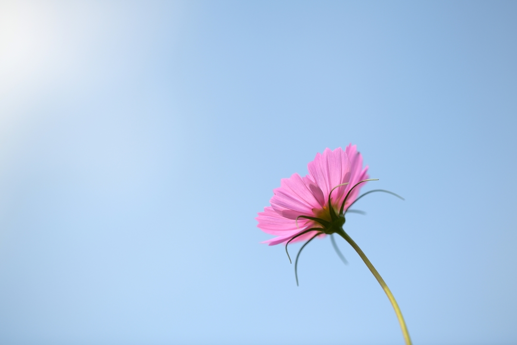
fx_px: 1939
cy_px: 172
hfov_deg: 15.2
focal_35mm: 135
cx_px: 258
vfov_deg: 10.2
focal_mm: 135
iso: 125
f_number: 2.8
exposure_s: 1/2500
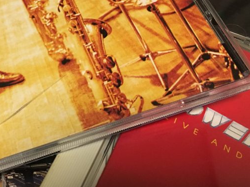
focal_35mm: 59
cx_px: 22
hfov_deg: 31.1
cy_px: 55
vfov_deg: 24.6
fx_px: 426
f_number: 2.2
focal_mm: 4.15
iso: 160
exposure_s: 1/30
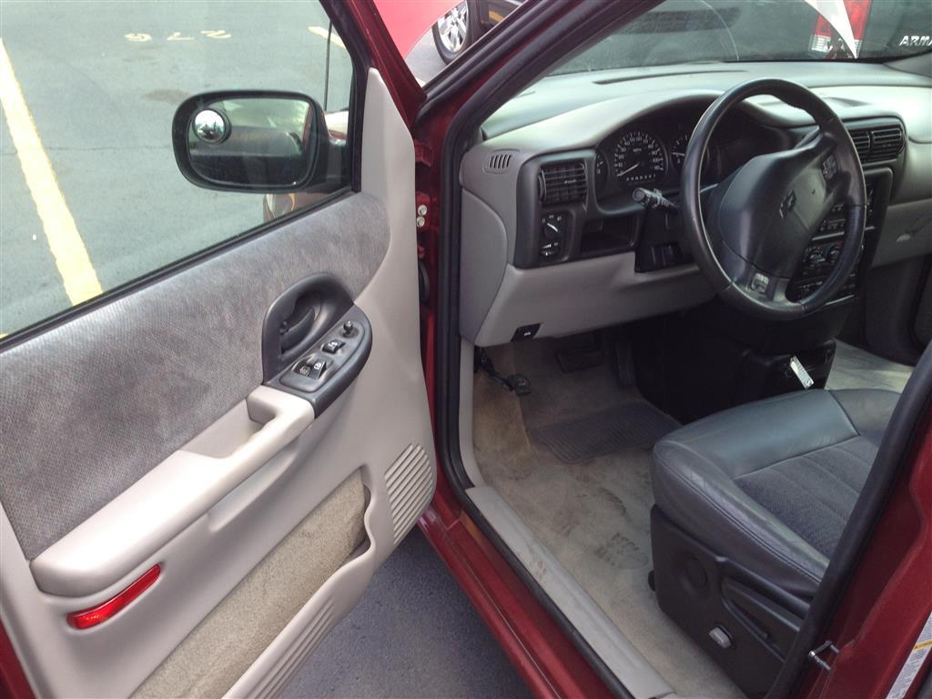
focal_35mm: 33
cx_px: 466
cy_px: 350
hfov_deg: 55.4
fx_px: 888
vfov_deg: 42.9
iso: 50
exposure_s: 1/120
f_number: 2.4
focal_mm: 4.13
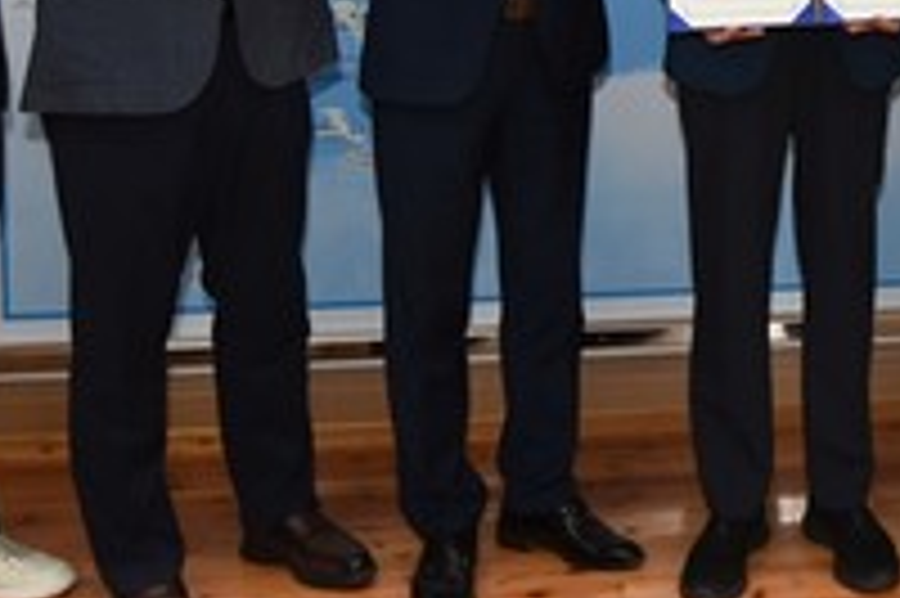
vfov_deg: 17.5
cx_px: 868
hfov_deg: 26.8
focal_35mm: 72
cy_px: -211
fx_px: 1798
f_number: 4
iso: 1250
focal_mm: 24
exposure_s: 1/250
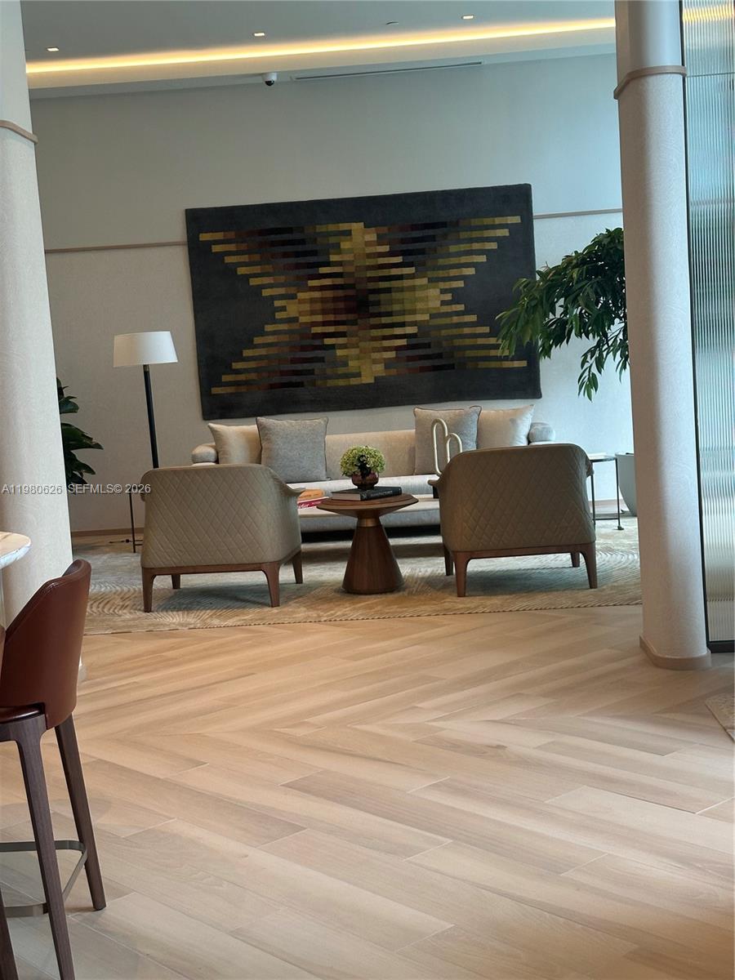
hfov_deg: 30.3
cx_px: 368
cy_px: 490
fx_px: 1359
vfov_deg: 39.7
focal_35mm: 48
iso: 100
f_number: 1.78
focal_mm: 6.86
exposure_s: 1/60
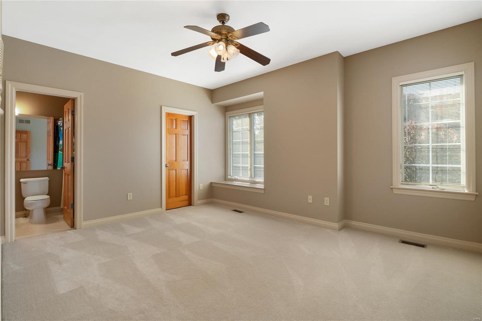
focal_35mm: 16
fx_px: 214
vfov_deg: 73.7
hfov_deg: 96.7
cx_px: 241
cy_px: 160
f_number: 7.1
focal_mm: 8
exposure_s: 1/6
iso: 400
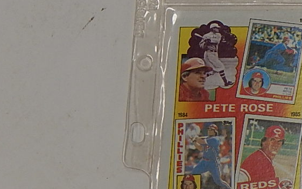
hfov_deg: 8.0
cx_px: 416
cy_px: -73
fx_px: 2116
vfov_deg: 5.1
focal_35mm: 257
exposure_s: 1/50
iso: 125
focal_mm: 15.3
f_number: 4.3
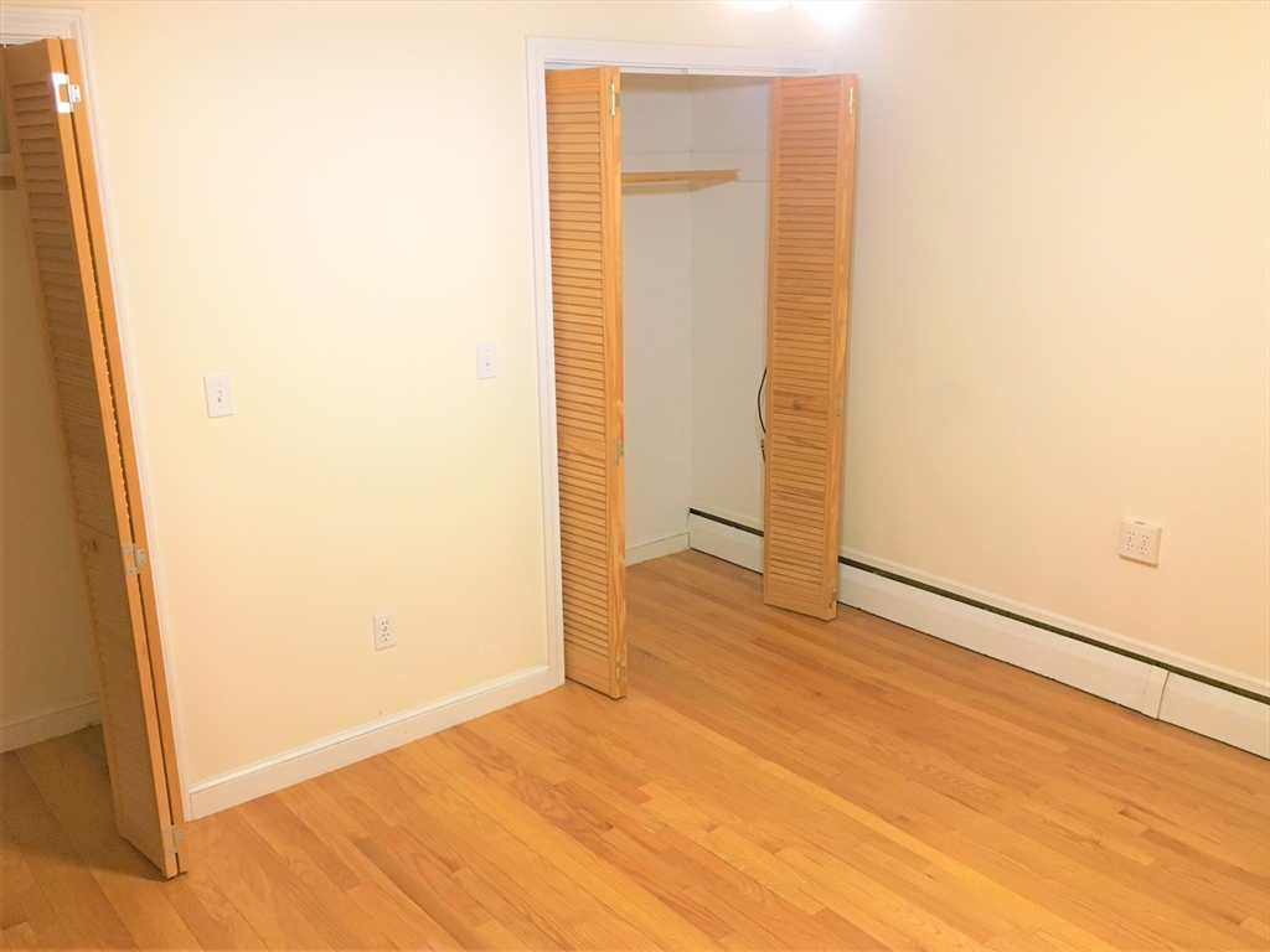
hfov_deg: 61.7
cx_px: 635
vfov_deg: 48.2
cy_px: 476
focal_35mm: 29
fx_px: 1064
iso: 125
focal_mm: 4.15
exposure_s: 1/30
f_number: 2.2
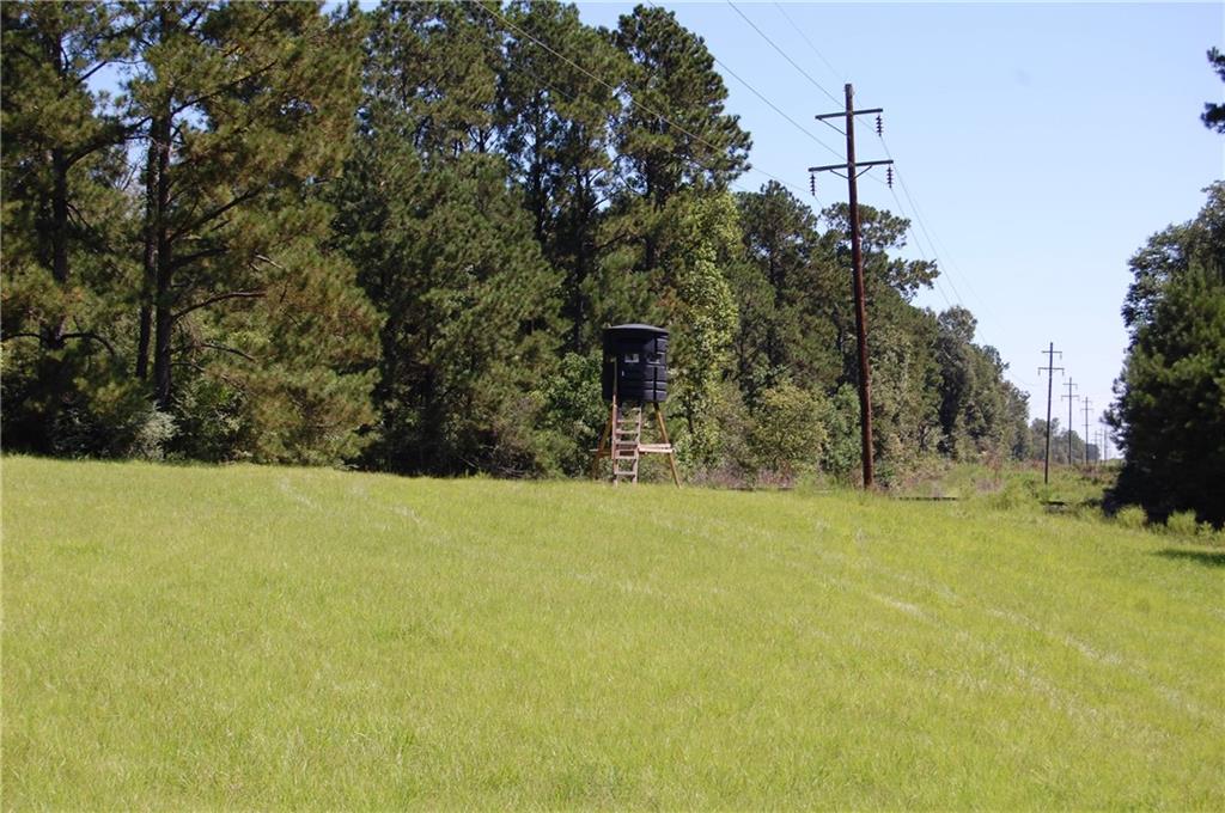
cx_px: 612
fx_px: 2447
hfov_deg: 28.1
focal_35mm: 72
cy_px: 406
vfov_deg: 18.9
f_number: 8
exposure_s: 1/250
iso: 200
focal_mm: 48
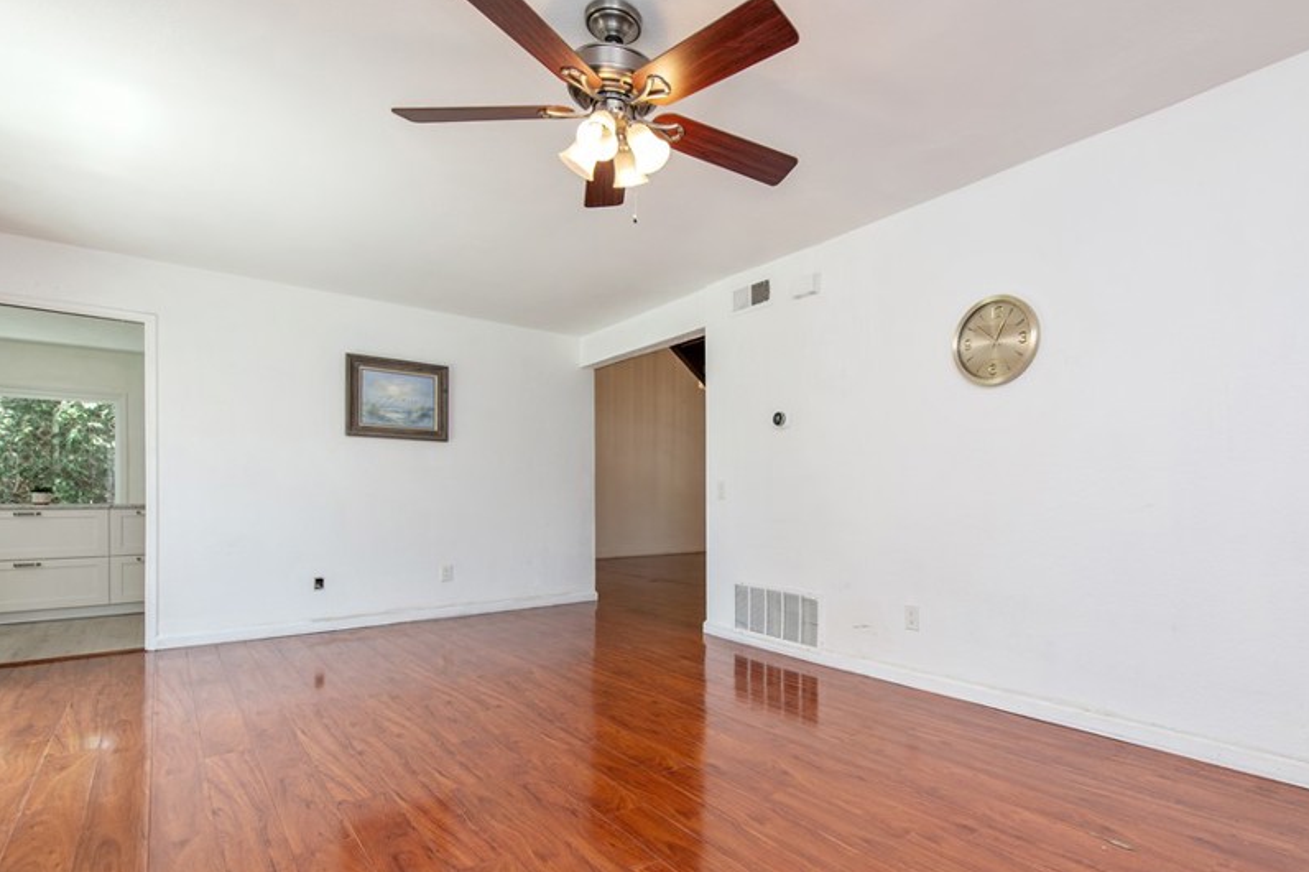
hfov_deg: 89.5
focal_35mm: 18
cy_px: 498
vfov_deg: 67.0
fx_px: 654
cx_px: 747
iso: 200
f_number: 4
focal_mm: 14
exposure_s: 1/80
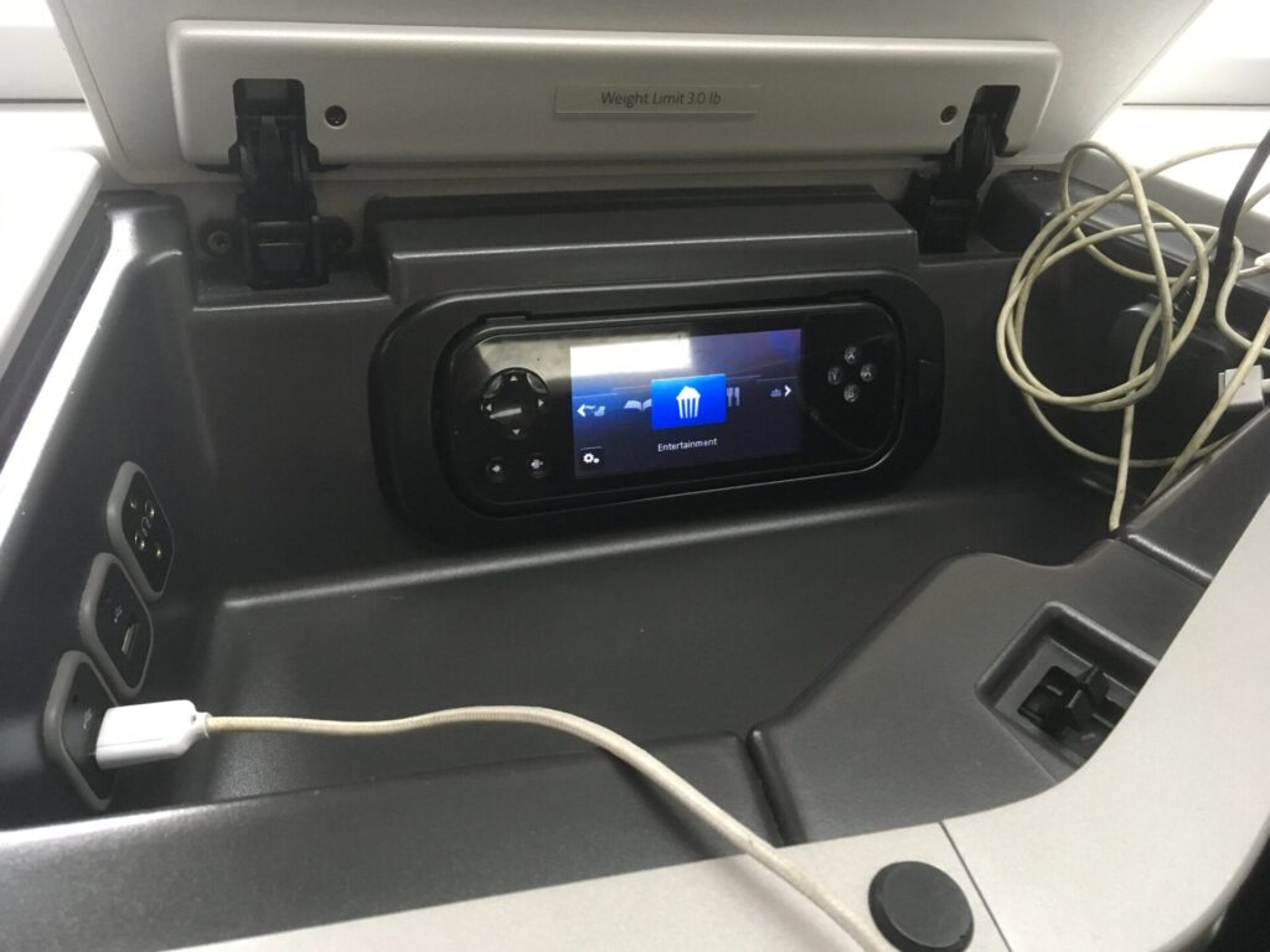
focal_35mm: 29
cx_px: 635
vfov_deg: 48.2
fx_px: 1064
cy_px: 476
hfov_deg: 61.7
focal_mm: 4.15
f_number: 2.2
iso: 200
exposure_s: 1/25
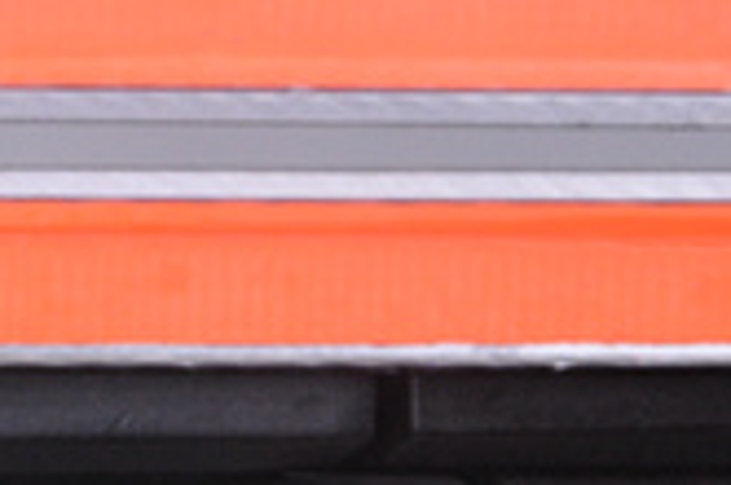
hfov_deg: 4.8
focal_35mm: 426
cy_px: 130
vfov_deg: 3.2
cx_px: -110
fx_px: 8641
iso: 3200
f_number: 9.5
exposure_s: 1/125
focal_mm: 105
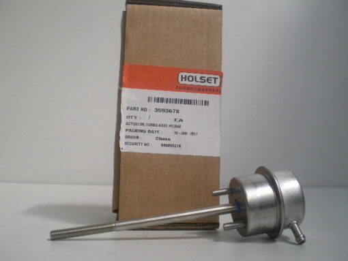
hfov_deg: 49.0
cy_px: 130
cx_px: 174
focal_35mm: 38
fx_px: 382
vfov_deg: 37.8
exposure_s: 1/30
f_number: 3.1
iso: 64
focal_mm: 6.3
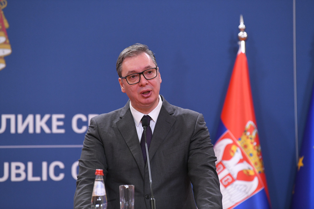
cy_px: 104
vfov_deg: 6.9
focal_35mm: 200
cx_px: 157
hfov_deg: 10.3
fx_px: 1744
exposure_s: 1/250
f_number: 4
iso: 2500
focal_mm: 200
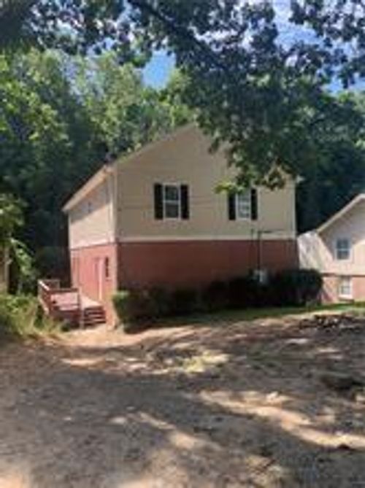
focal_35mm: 26
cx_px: 182
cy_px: 244
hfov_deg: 53.0
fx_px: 366
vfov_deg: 67.4
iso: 25
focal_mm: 4.25
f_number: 1.8
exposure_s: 1/359
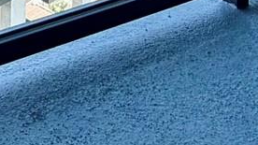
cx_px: -77
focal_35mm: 113
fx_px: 773
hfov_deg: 17.8
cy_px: -433
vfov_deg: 7.5
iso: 64
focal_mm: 2.22
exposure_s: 1/439
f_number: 2.2
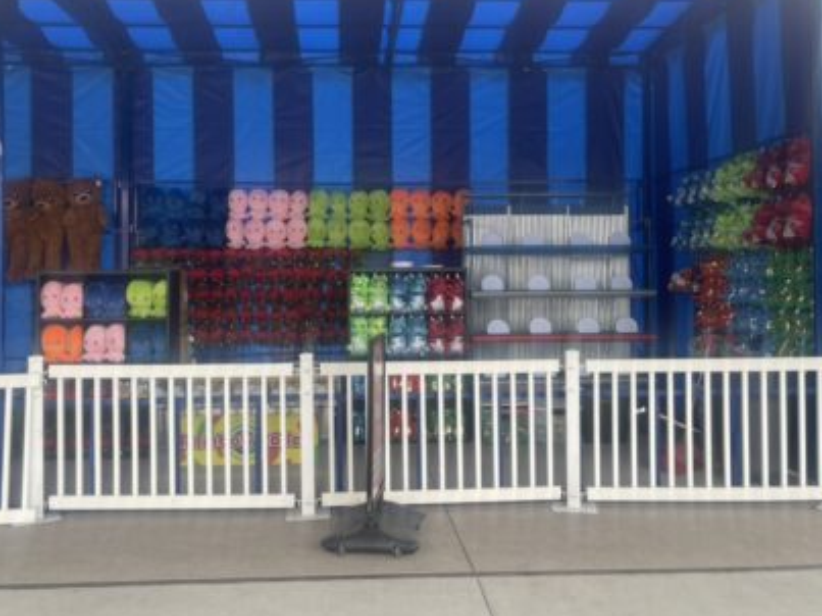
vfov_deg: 45.3
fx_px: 736
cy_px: 260
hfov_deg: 58.3
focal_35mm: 31
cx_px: 371
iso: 40
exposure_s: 1/121
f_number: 1.6
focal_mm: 5.1
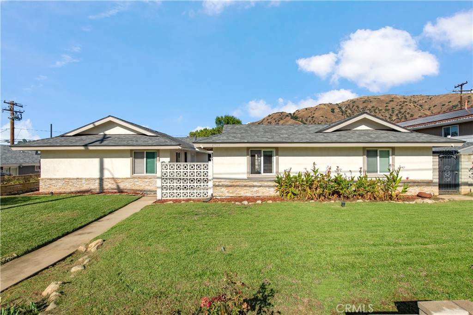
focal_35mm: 18
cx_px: 236
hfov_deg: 90.0
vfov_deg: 67.3
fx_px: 236
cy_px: 158
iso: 100
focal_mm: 18
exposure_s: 1/500
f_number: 8
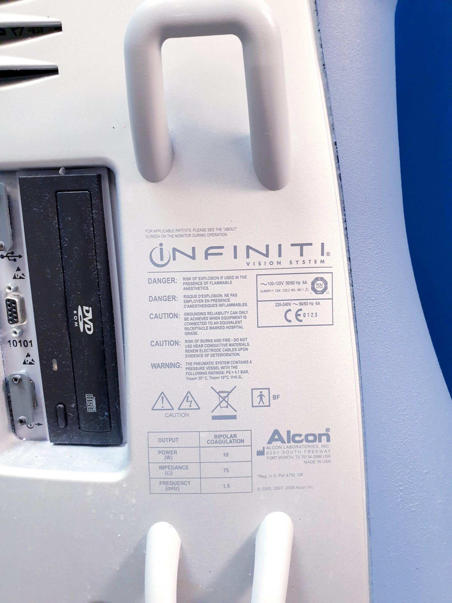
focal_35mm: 26
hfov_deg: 53.1
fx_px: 453
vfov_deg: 67.3
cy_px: 302
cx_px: 226
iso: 320
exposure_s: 1/50
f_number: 2.4
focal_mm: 4.3
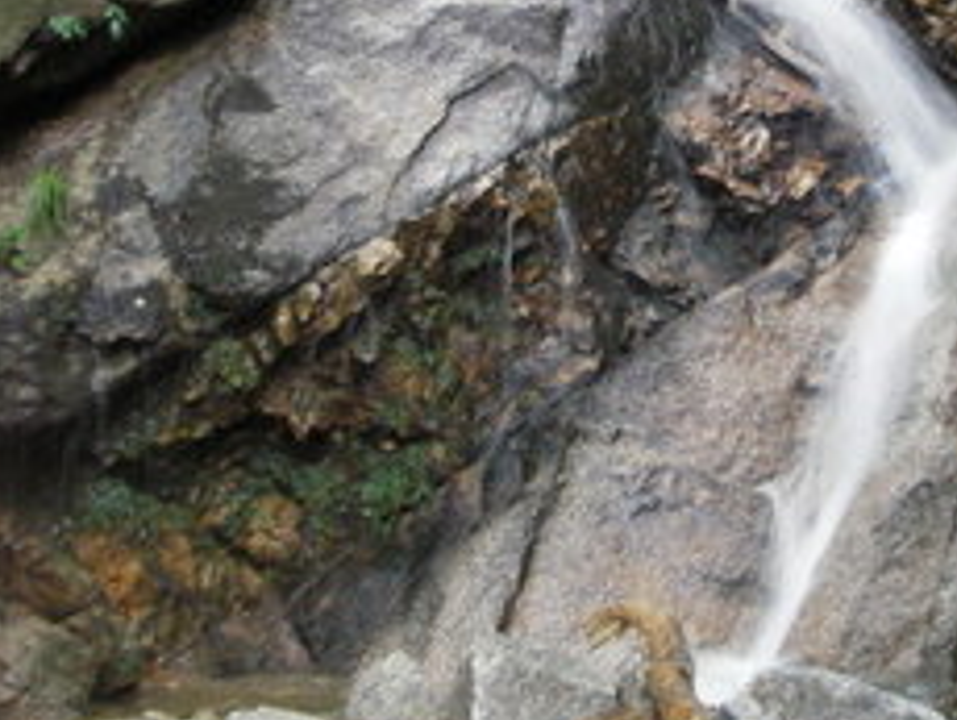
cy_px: 108
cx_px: 657
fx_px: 1827
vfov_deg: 21.9
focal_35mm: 66
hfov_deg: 29.1
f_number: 3.3
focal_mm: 6.3
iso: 100
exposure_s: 1/8
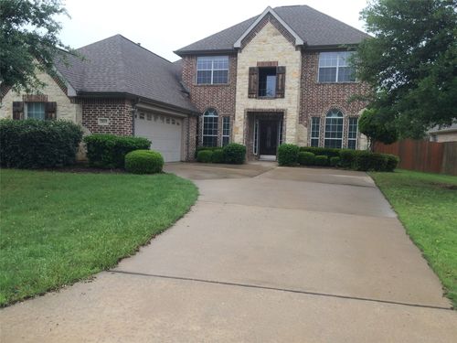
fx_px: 383
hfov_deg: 61.7
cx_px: 228
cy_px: 172
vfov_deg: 48.2
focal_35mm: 29
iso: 32
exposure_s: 1/570
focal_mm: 4.15
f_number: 2.2
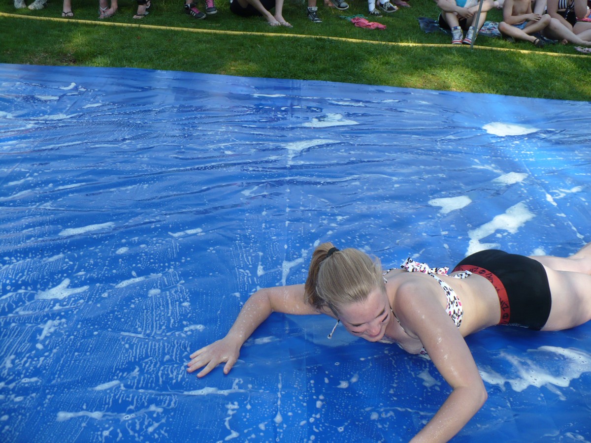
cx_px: 296
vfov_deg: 38.7
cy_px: 222
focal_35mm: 37
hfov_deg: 50.1
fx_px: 632
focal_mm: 6.1
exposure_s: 1/400
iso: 100
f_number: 2.8
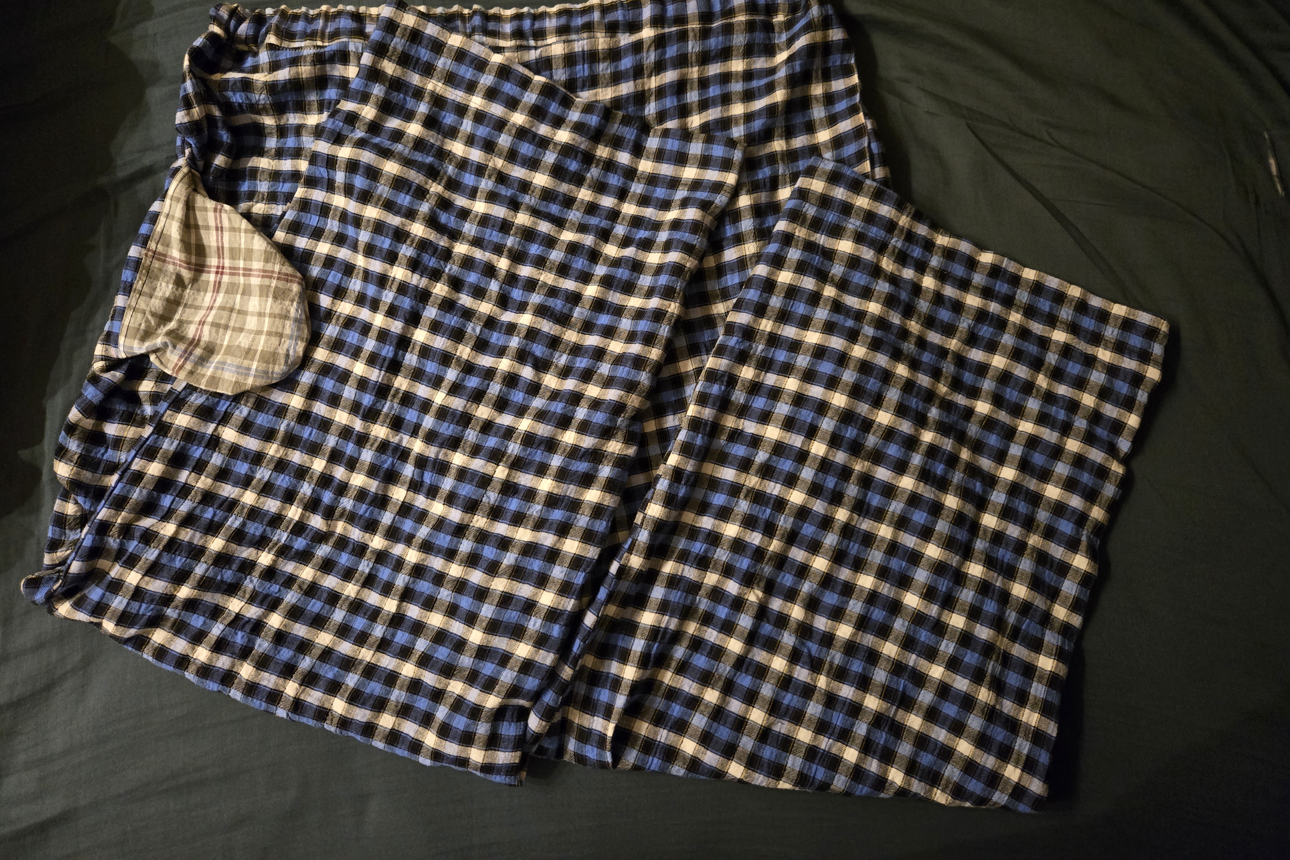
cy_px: 381
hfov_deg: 73.7
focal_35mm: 24
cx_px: 644
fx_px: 860
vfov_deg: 53.0
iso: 1600
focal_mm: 5.4
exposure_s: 1/40
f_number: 1.8
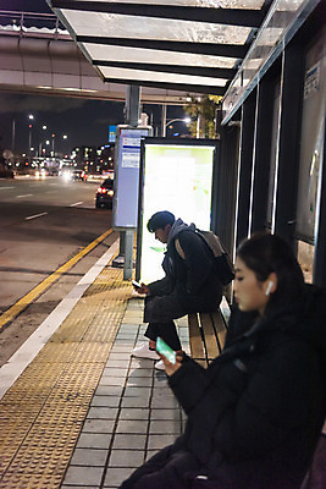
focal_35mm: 44
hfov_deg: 30.5
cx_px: 163
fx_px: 597
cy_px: 244
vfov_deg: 44.5
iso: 1250
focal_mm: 44
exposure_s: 1/40
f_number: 2.8
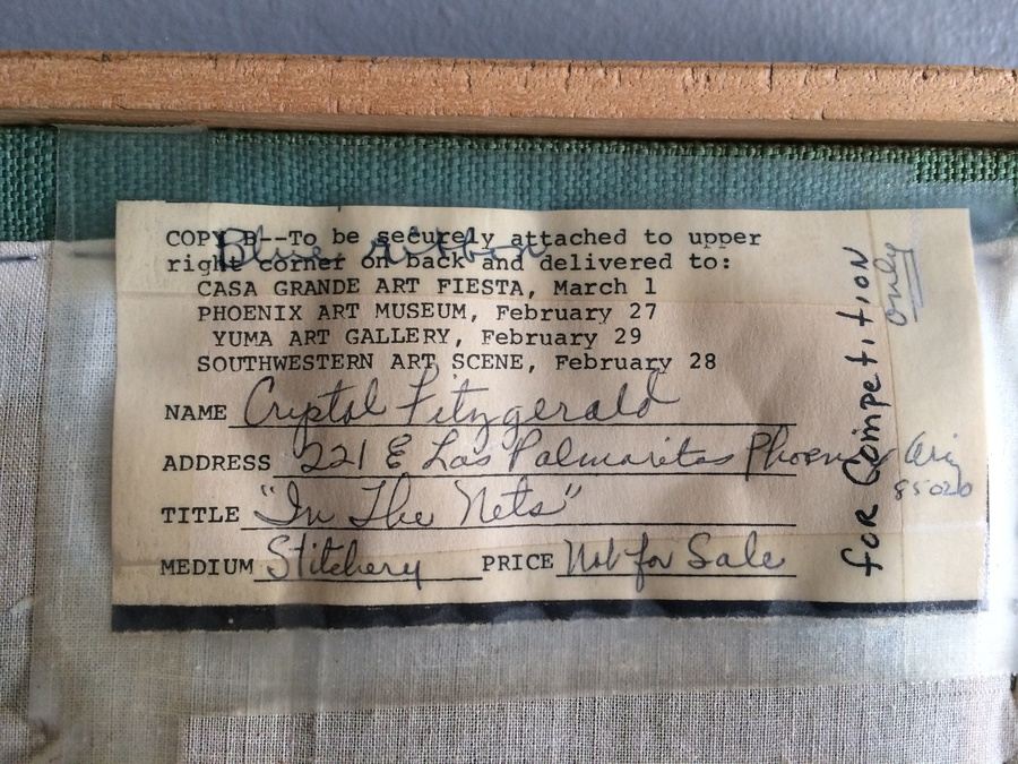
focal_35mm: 30
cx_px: 509
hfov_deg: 60.0
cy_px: 382
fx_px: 882
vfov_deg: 46.8
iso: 64
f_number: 2.2
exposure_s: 1/30
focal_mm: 4.12
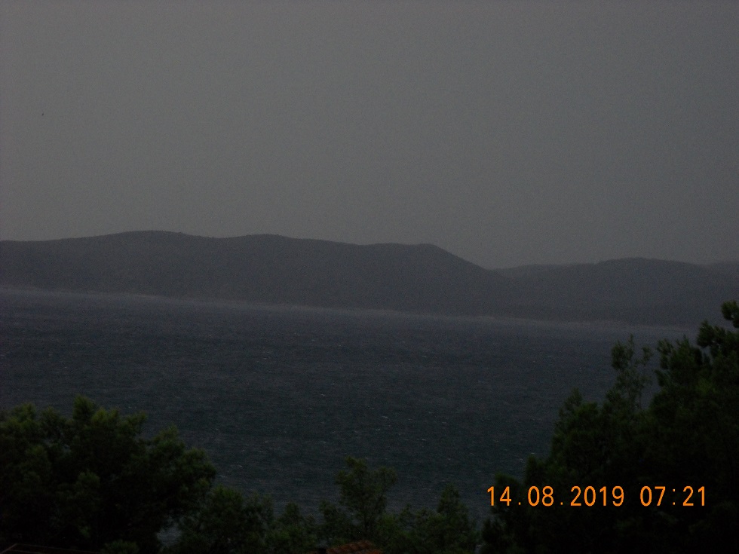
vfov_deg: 12.0
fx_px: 2647
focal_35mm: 124
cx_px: 370
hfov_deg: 15.9
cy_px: 277
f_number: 6
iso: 400
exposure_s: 1/74
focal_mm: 20.49
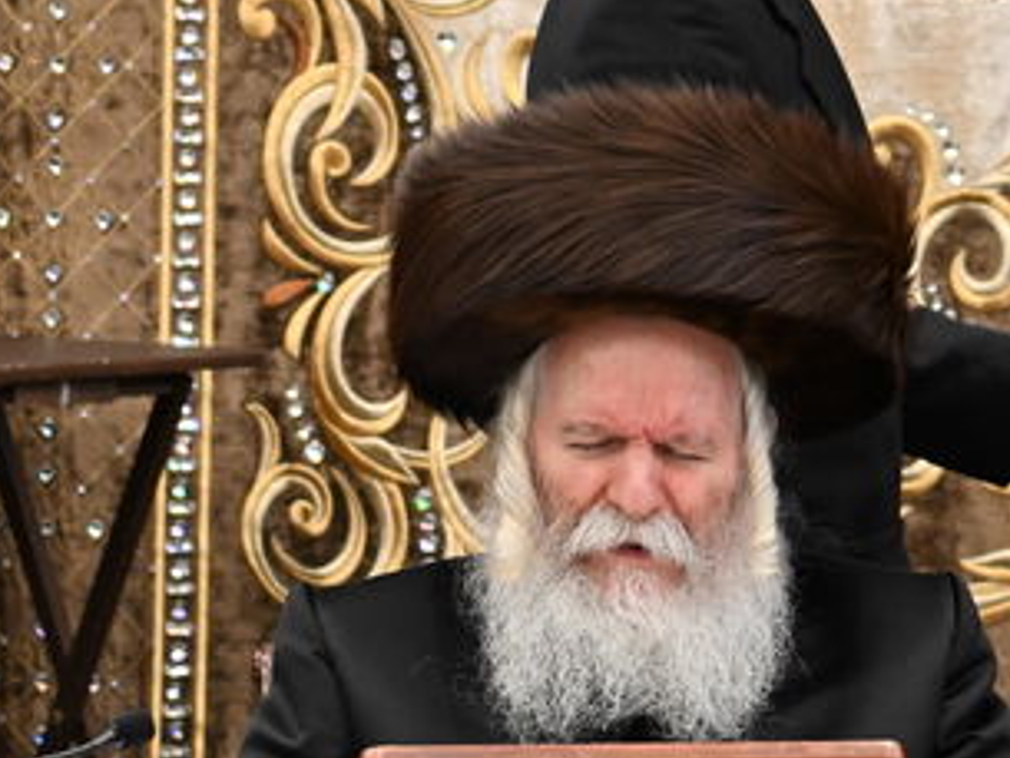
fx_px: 12872
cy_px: 478
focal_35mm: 441
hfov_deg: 4.5
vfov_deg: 3.4
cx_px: 576
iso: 2000
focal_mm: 100
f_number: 4.5
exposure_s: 1/200
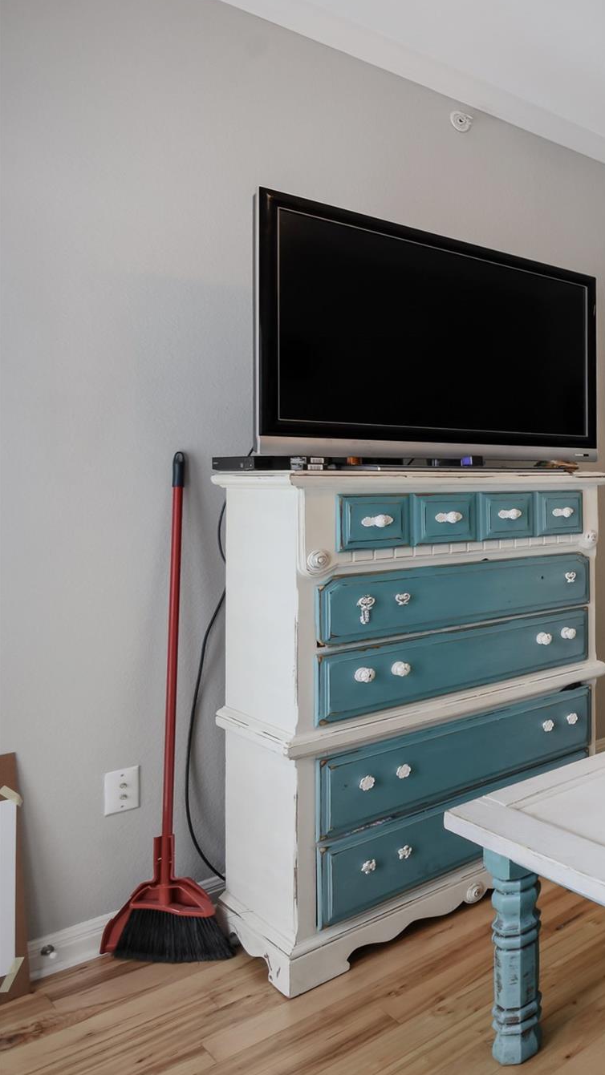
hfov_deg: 32.7
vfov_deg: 76.3
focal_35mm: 24
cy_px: 538
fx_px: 685
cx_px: 820
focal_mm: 10
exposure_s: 1/6
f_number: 8
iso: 200
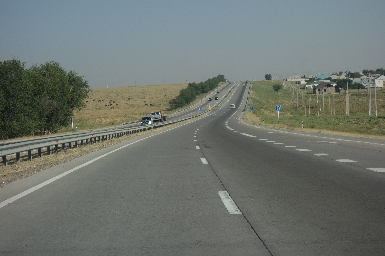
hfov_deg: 27.0
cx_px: 194
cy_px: 129
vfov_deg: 18.2
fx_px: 802
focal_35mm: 75
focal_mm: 27.54
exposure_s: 1/1000
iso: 125
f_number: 5
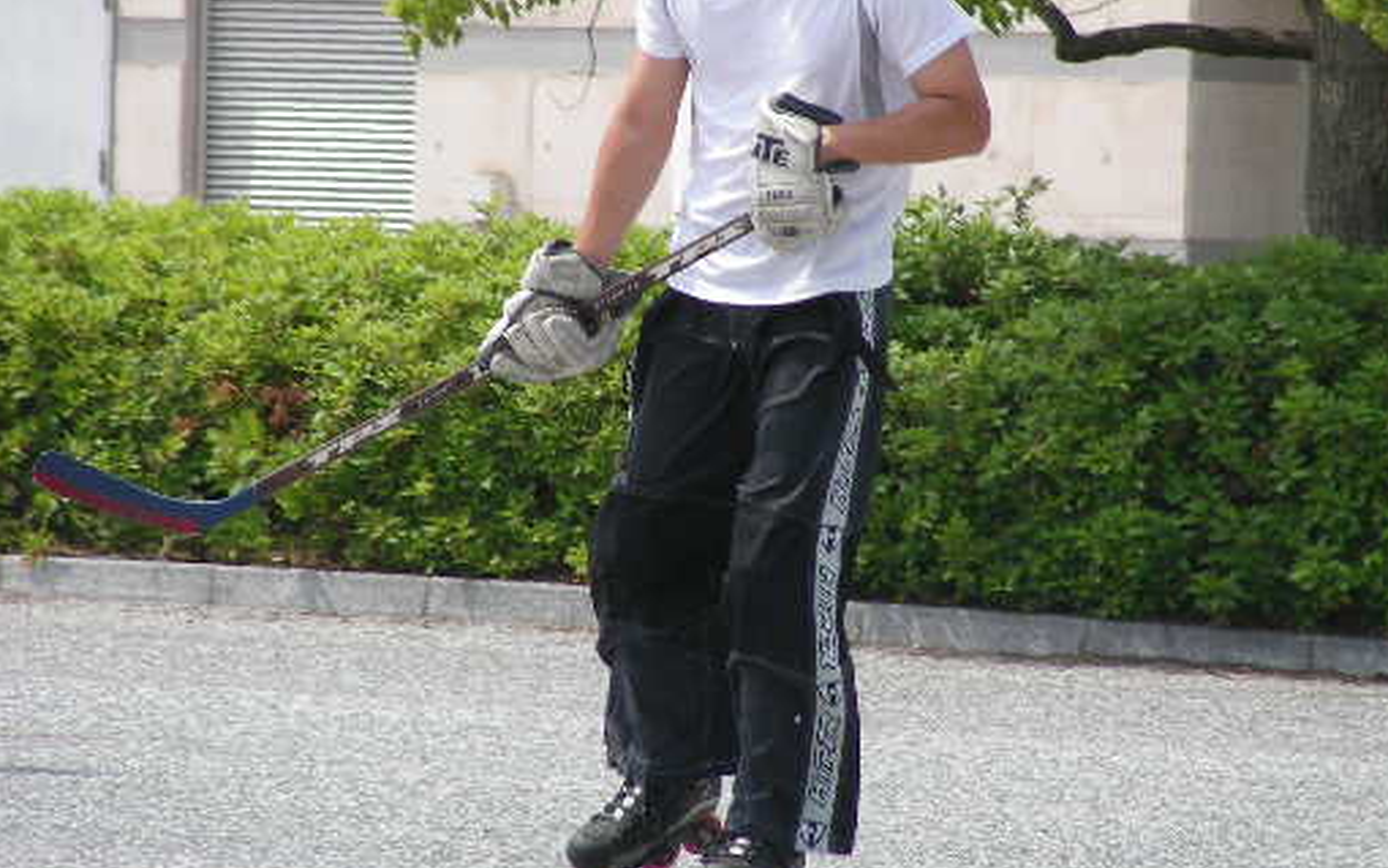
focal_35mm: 505
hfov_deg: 4.2
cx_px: 729
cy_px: 430
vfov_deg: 2.6
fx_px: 19107
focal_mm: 63.3
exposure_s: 1/320
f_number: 4
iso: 50
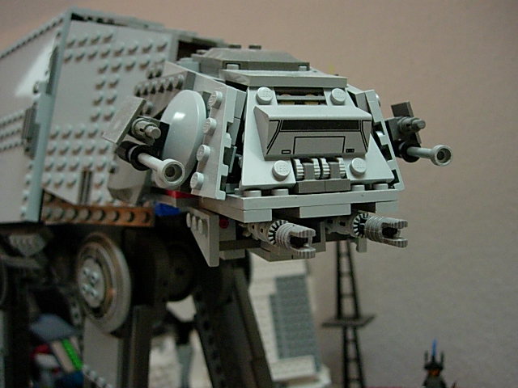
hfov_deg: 49.0
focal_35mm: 38
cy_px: 194
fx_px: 569
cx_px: 259
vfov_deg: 37.7
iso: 400
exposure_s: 1/49.3
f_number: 2.8
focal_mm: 7.8
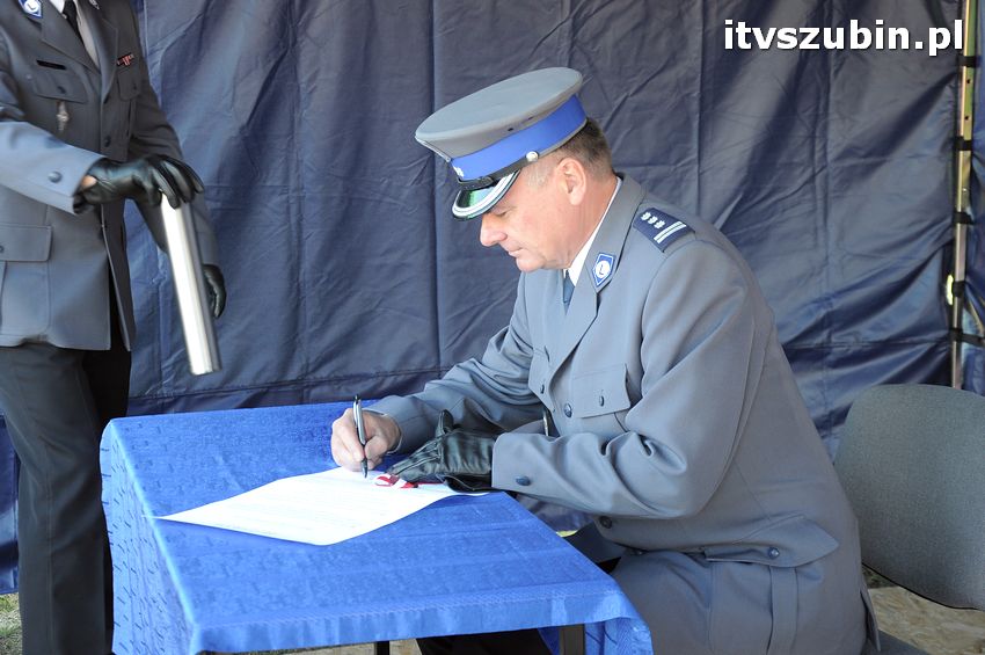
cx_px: 492
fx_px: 1845
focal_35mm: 68
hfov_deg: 29.9
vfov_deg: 20.1
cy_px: 328
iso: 400
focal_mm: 45
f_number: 4.8
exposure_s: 1/50
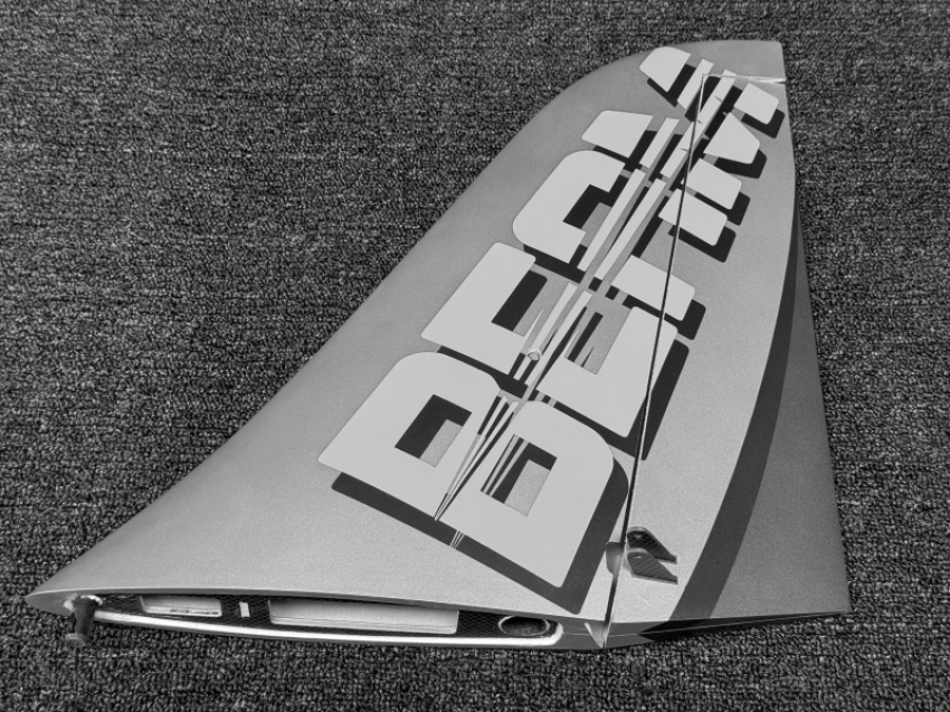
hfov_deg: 39.7
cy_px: 356
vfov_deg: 30.3
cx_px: 475
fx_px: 1317
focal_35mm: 48
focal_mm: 6.76
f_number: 1.78
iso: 80
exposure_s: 1/121
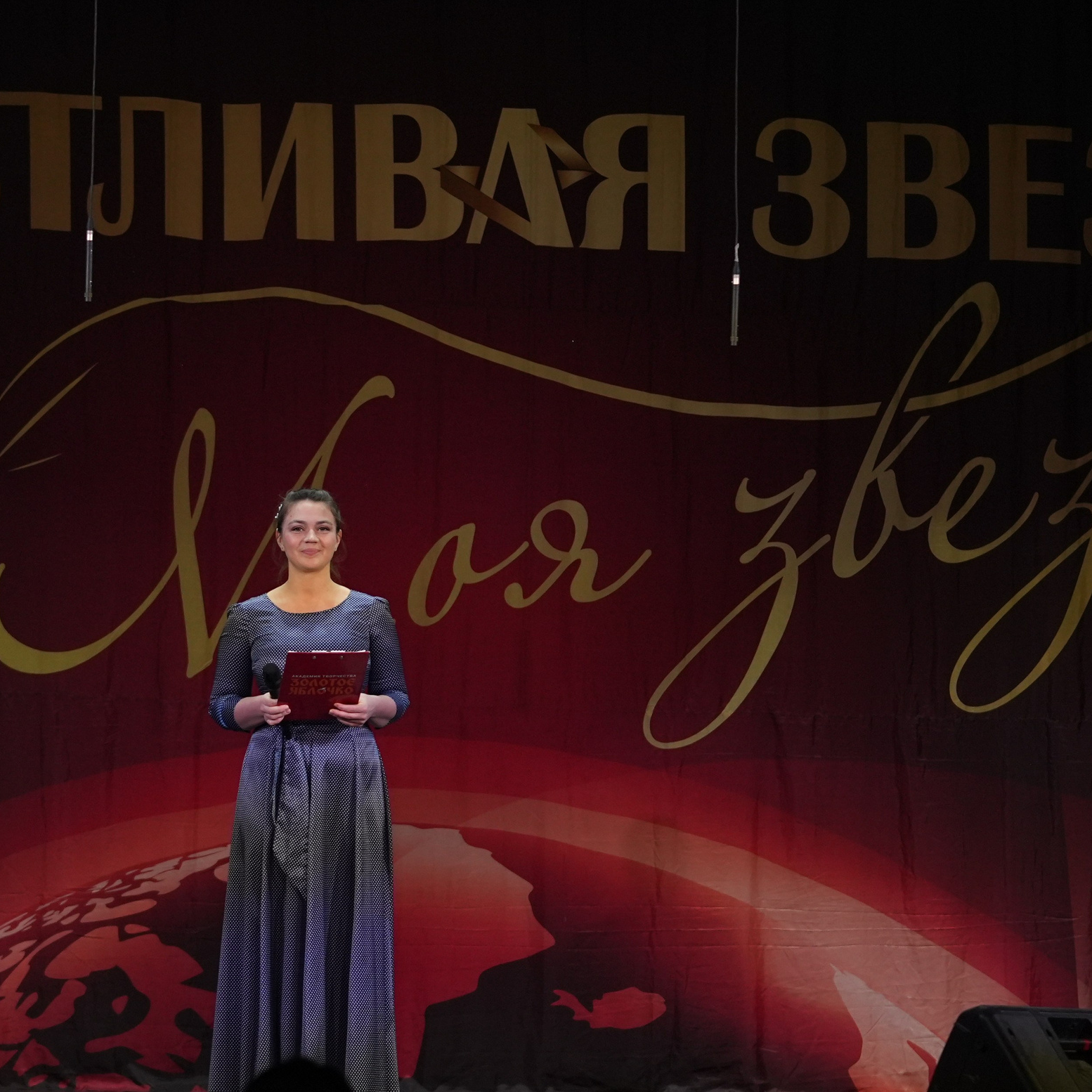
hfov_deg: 11.9
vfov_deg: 11.9
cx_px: 392
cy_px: 533
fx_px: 5246
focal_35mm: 147
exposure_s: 1/400
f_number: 2.8
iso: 1600
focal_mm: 70
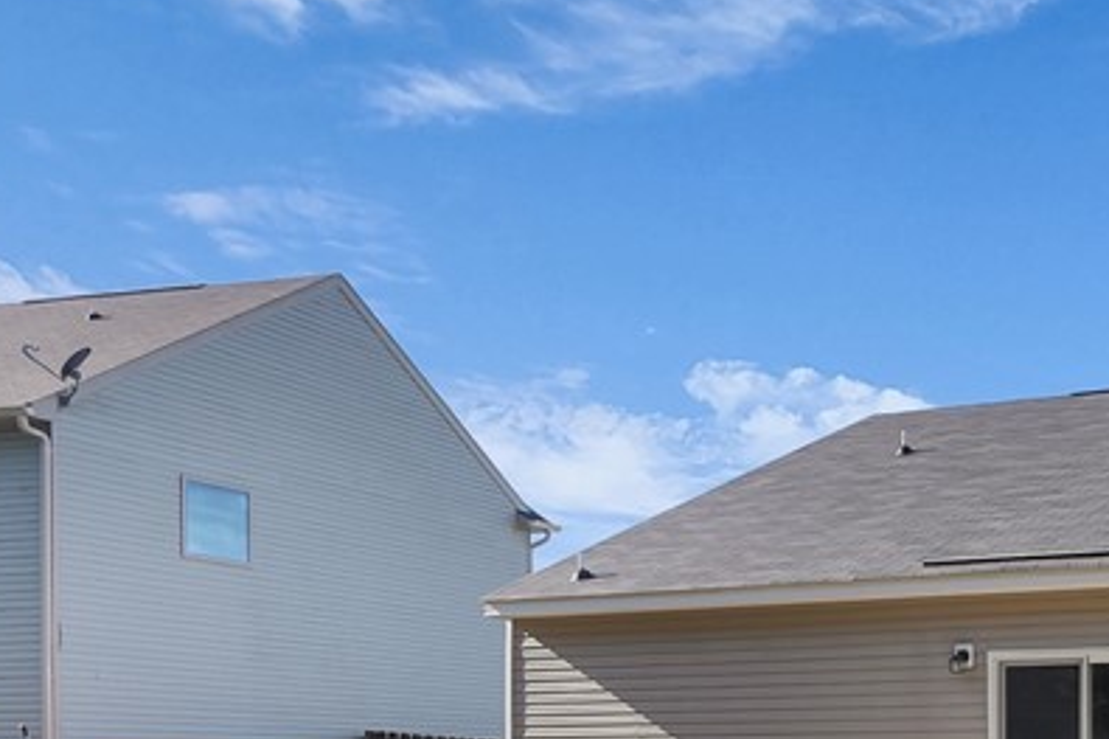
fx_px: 1355
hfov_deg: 36.6
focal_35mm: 44
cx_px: 1259
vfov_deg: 25.9
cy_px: 972
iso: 320
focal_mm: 16
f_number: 10
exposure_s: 1/160
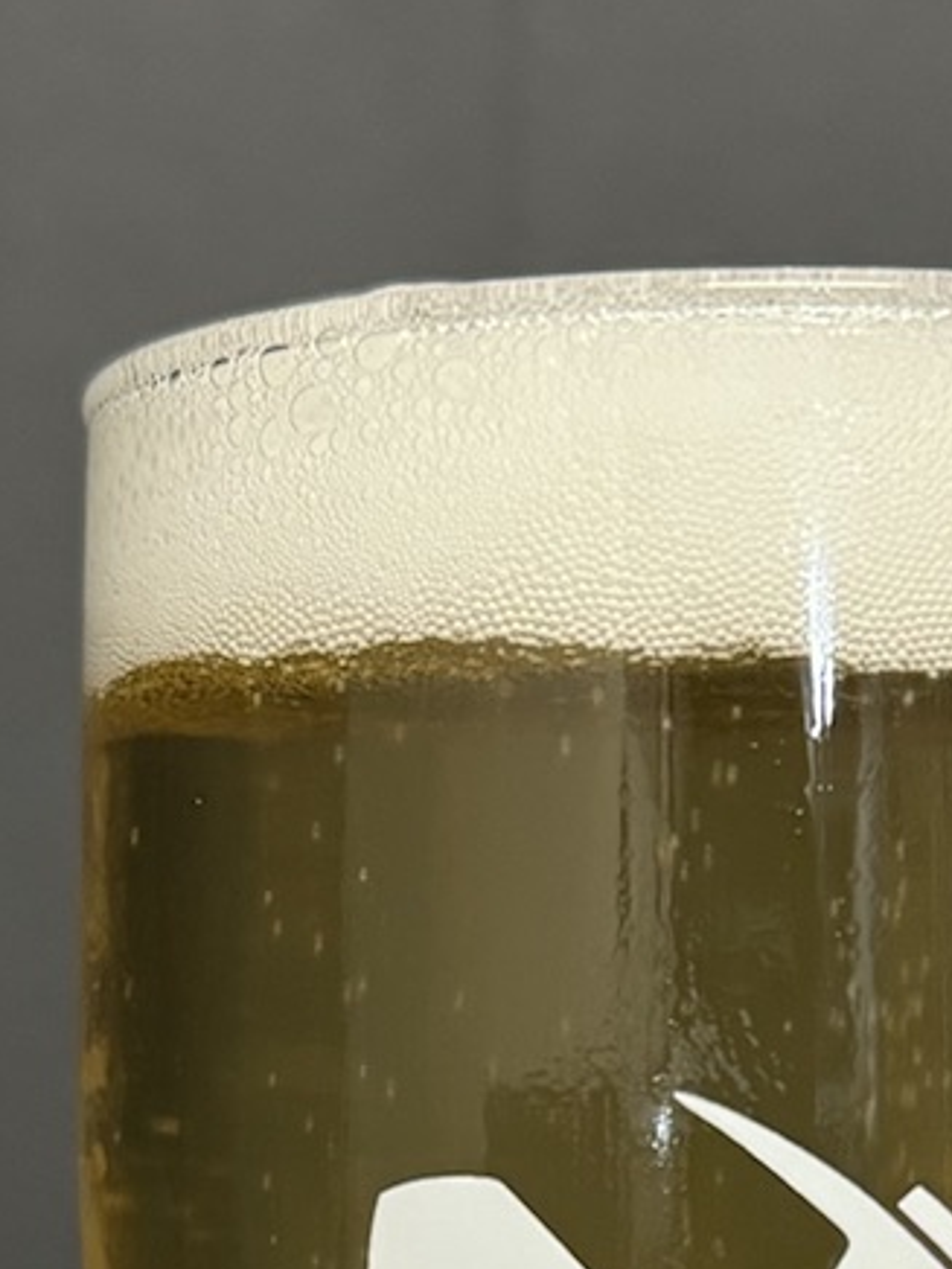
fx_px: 4034
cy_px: 1449
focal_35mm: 110
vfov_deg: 17.2
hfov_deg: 13.4
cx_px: 774
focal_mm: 6.76
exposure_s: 1/60
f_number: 1.78
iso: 640
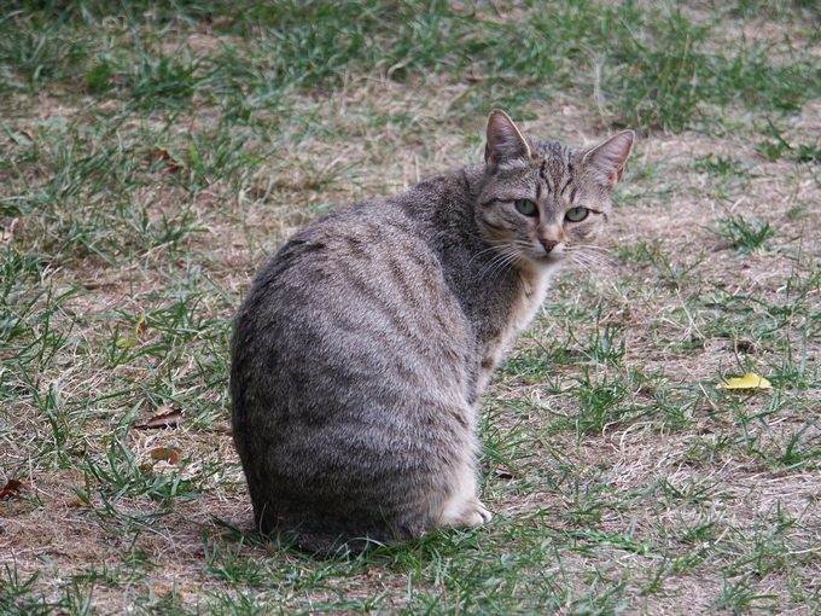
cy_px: 308
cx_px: 410
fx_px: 4720
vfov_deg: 7.5
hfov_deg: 9.9
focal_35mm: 199
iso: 125
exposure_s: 1/180
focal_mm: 50.48
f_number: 3.5
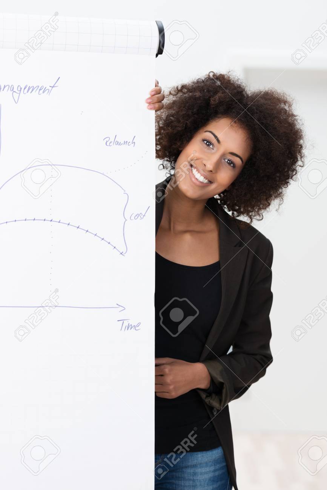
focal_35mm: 102
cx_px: 164
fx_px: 1389
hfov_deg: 13.4
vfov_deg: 20.0
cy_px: 245
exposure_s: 1/160
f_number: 3.5
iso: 100
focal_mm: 102
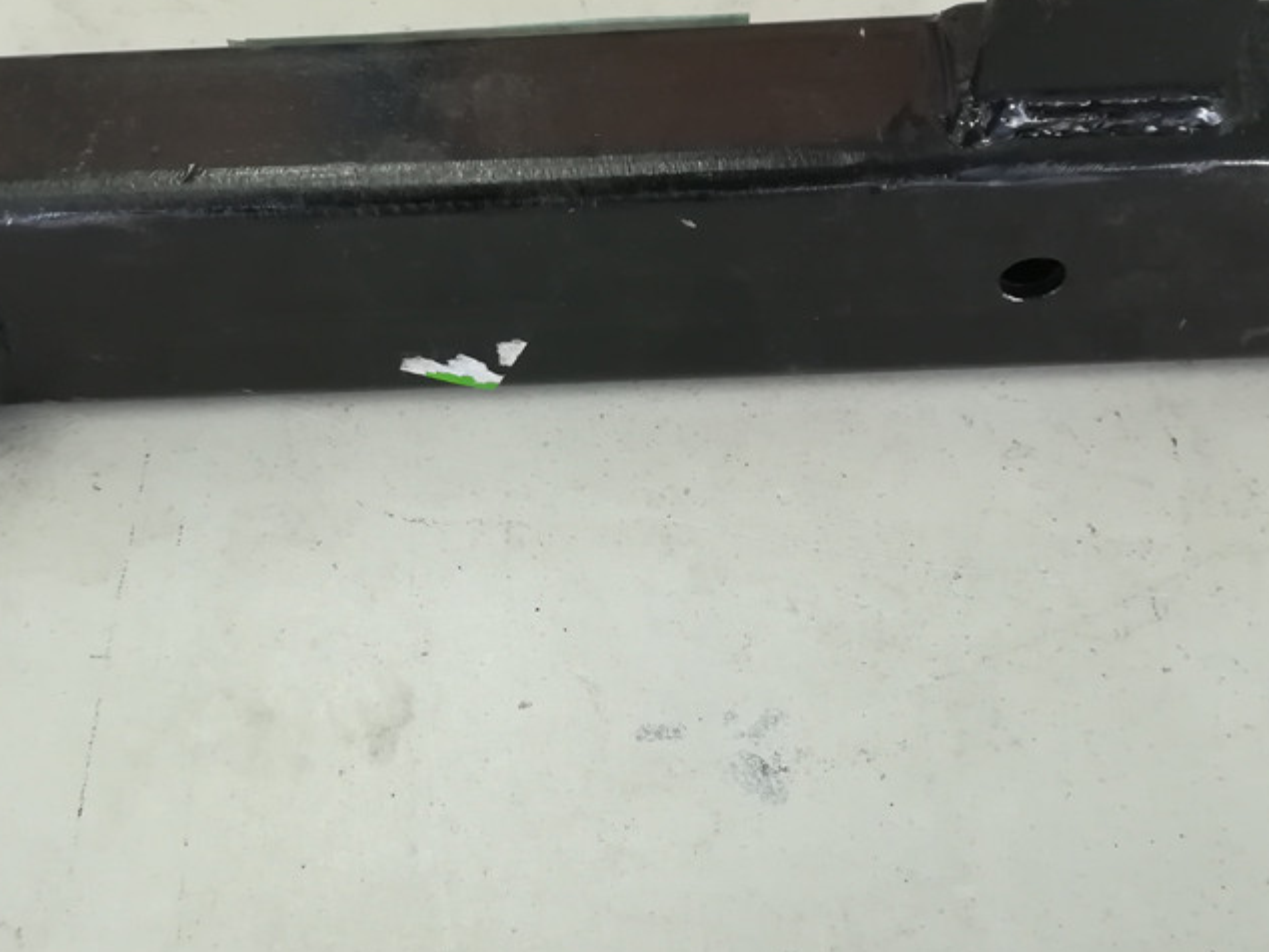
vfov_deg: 34.8
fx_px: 1504
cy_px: 320
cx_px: 570
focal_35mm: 41
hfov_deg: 45.7
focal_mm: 3.83
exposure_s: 1/30
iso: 320
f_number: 2.2
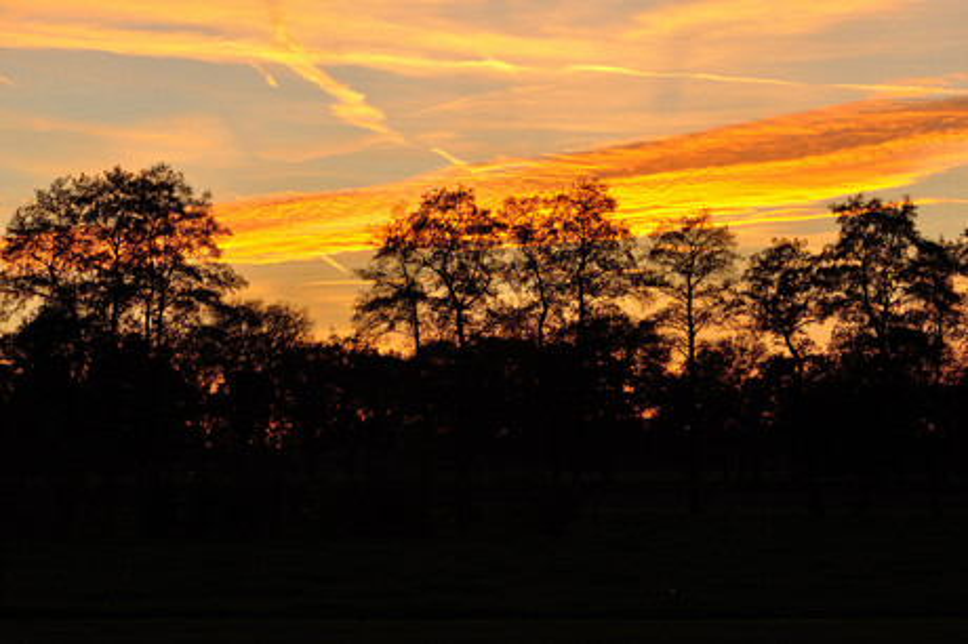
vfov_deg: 11.4
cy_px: 322
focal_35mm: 120
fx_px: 3224
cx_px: 484
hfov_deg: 17.1
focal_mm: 80
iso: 800
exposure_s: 1/200
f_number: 10
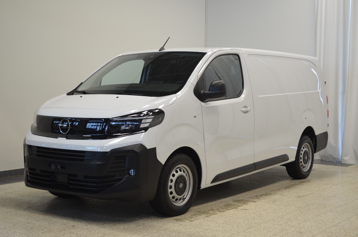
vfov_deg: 24.9
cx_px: 179
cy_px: 118
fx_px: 536
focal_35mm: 54
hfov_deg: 36.9
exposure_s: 1/50
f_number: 5
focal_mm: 36
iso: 800
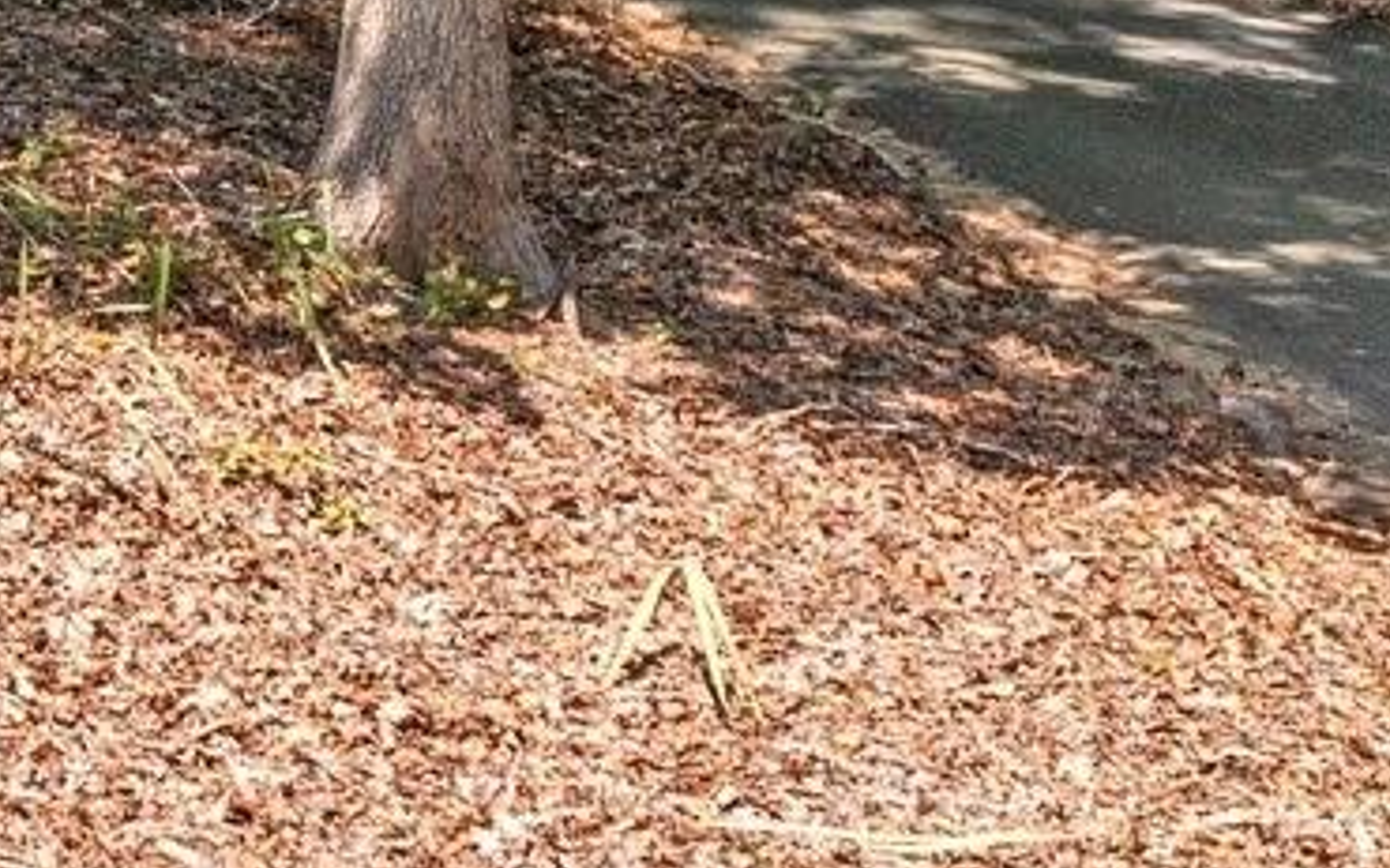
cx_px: -868
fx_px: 5984
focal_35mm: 158
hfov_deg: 12.4
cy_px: -590
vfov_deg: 8.1
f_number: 5
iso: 100
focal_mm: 10.26
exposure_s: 1/200
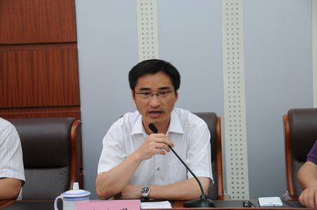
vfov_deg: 19.7
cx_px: 158
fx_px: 607
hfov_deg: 29.3
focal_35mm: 69
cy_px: 105
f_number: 4.5
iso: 200
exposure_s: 1/8
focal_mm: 46
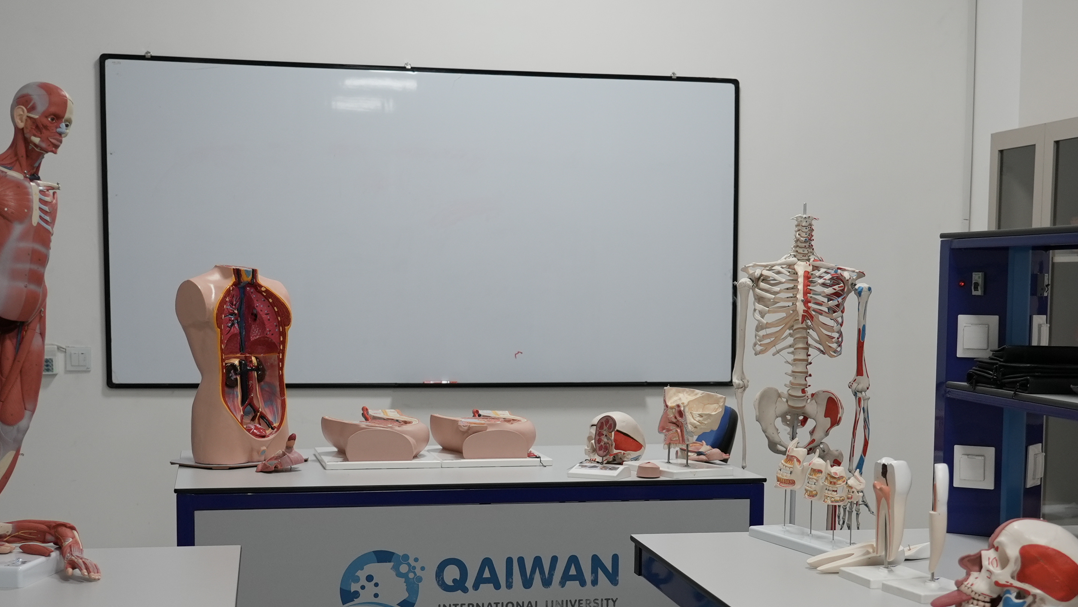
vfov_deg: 22.1
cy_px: 422
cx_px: 611
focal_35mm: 54
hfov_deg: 38.4
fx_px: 1544
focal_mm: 35
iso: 800
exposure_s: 1/100
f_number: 4
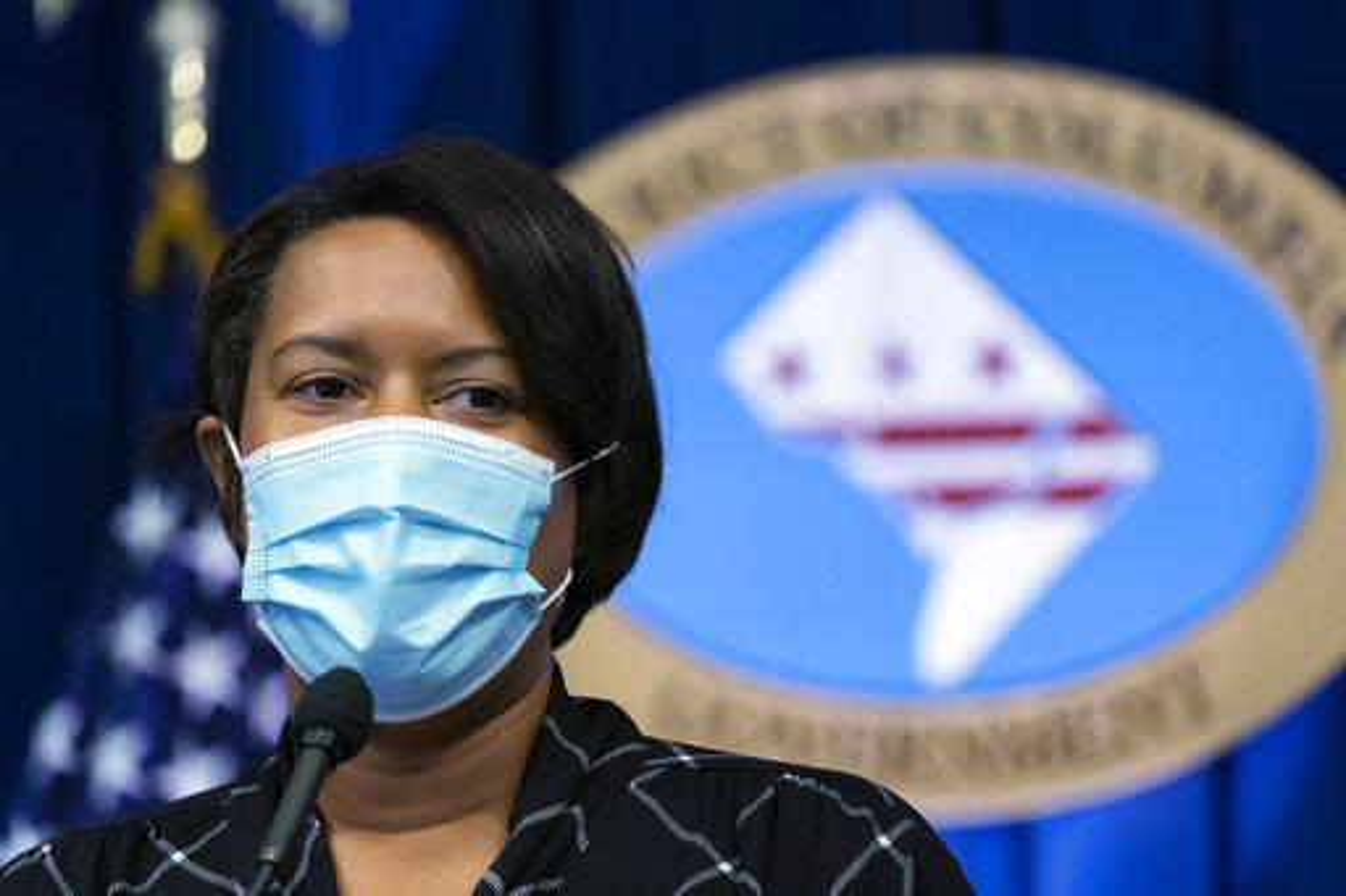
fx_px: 14053
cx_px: 673
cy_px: 448
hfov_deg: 5.5
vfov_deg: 3.7
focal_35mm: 376
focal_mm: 376
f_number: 5.6
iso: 5000
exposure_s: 1/400
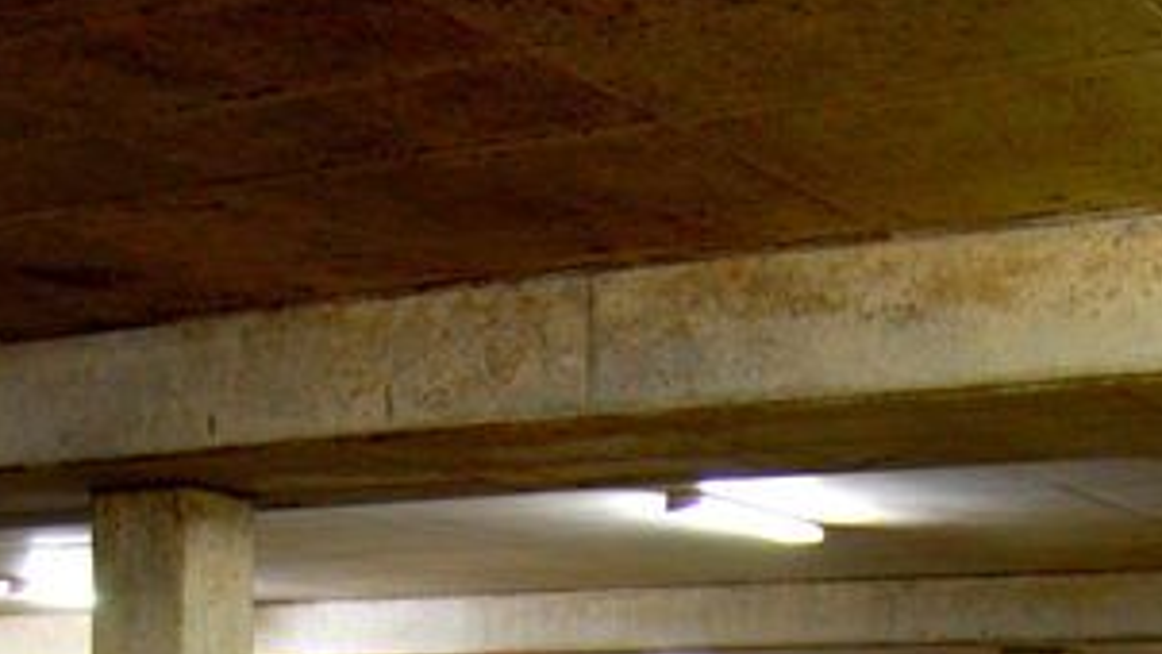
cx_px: 720
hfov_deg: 26.4
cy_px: 1185
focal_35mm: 80
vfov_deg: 13.5
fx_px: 2465
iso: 800
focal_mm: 24
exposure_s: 1/15
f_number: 4
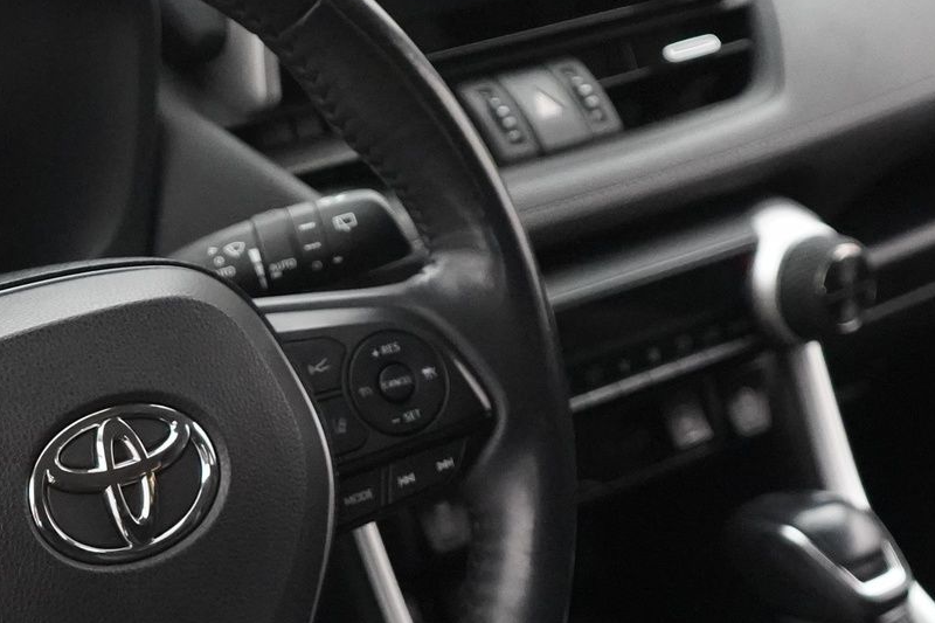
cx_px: 333
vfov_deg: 13.6
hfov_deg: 20.4
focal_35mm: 100
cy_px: 459
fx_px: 2597
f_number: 4
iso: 10000
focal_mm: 32
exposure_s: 1/160
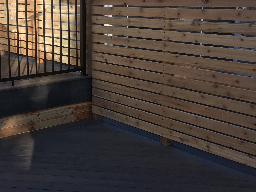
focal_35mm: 59
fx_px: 436
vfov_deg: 24.7
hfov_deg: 32.2
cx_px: 70
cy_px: 63
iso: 25
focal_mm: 4.15
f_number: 2.2
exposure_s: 1/754
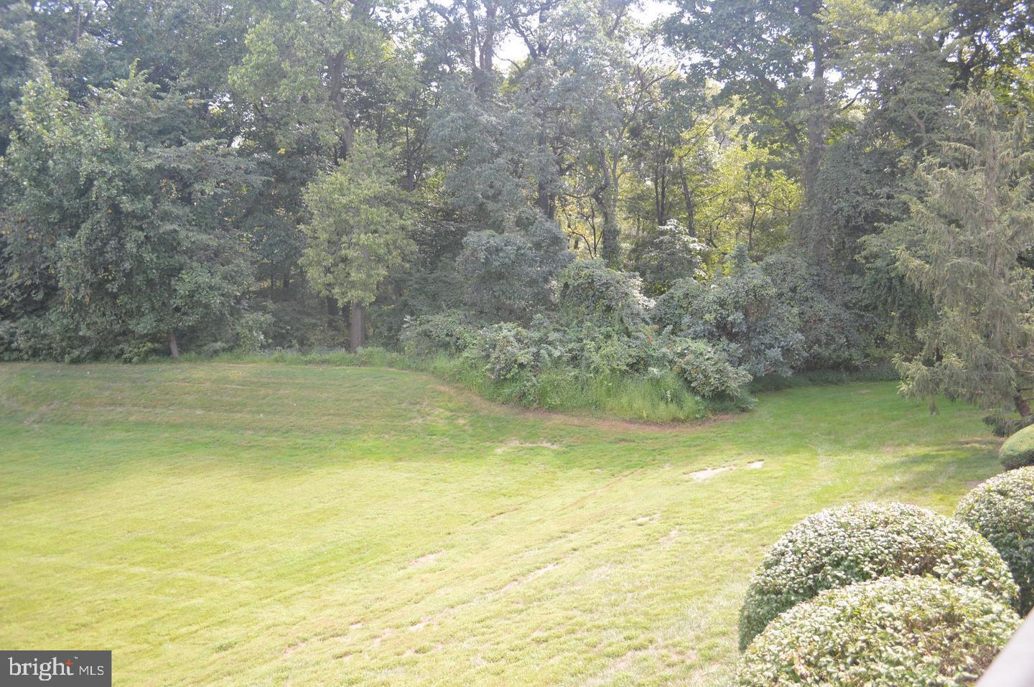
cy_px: 344
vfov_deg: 47.8
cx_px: 517
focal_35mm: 27
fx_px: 775
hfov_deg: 67.4
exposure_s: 1/60
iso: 110
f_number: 3.5
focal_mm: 18
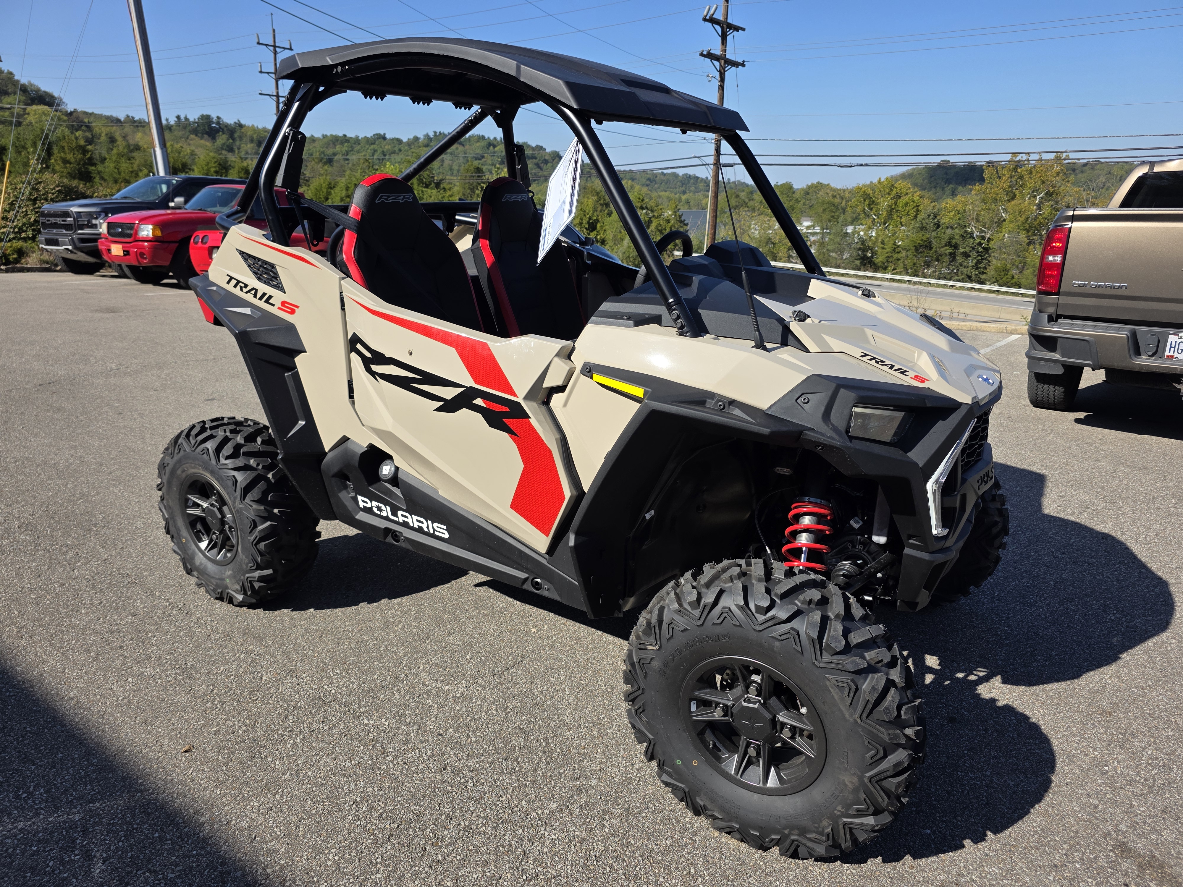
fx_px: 786
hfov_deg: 73.9
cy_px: 444
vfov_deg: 58.9
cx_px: 592
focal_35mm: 23
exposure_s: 1/4889
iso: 80
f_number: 1.7
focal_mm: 6.3
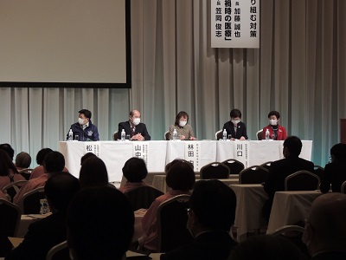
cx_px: 173
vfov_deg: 10.2
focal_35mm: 145
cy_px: 130
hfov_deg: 13.6
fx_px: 1449
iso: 400
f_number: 4.4
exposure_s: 1/60
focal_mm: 25.8
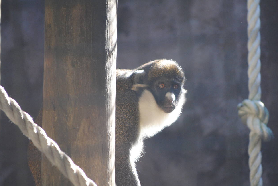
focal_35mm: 365
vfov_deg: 3.8
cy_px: 101
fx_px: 2822
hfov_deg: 5.6
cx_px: 152
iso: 400
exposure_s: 1/160
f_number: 5.6
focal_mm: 190
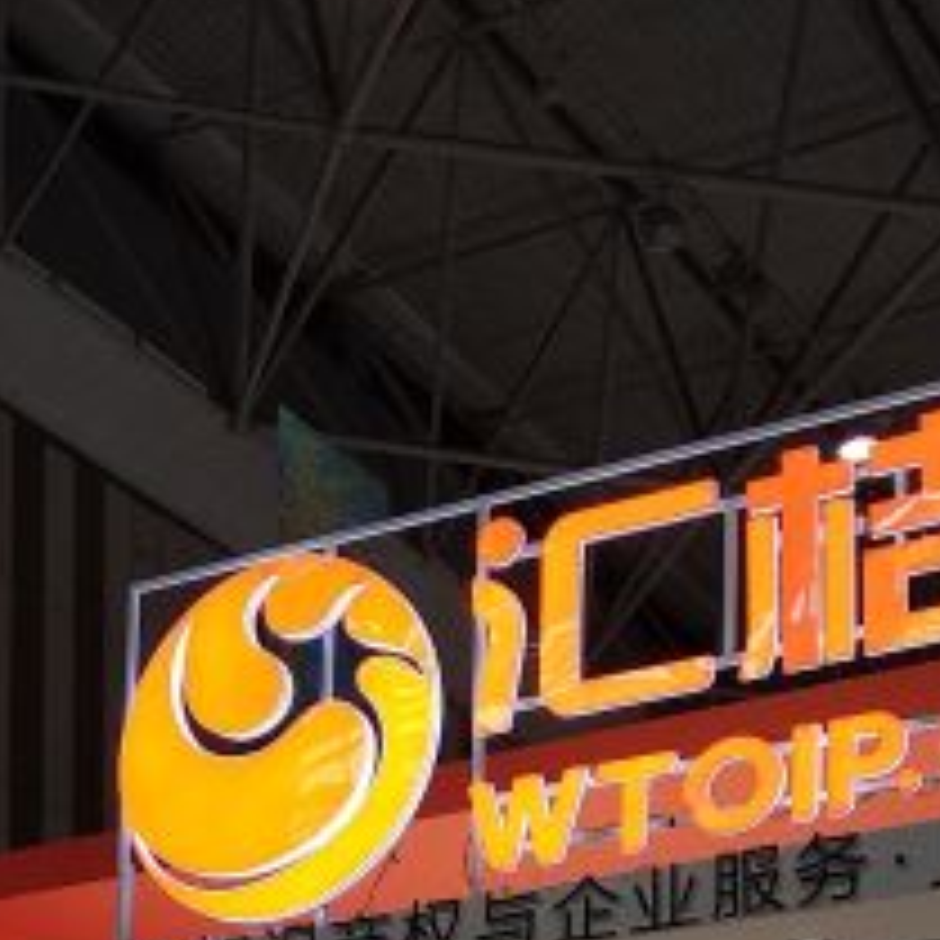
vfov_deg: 18.0
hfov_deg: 19.5
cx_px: 171
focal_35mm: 88
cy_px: 1313
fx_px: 2704
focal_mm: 3.81
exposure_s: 1/100
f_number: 2.2
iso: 125
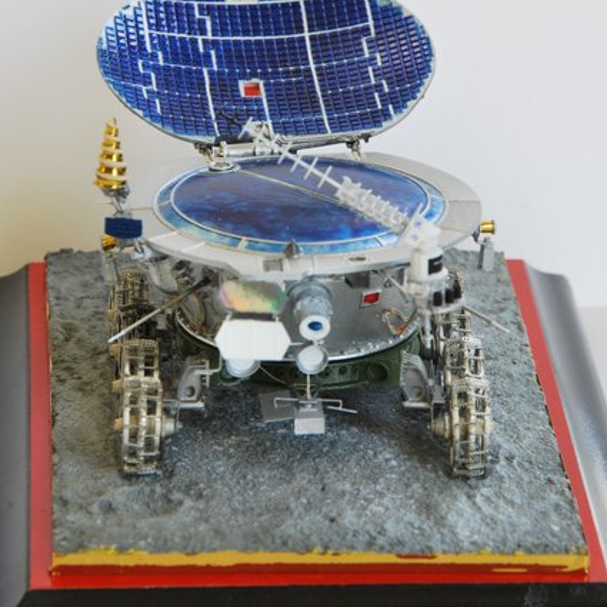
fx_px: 7618
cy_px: 163
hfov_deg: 4.6
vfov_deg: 4.6
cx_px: 304
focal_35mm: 384
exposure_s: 1
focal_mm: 200
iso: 100
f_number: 18
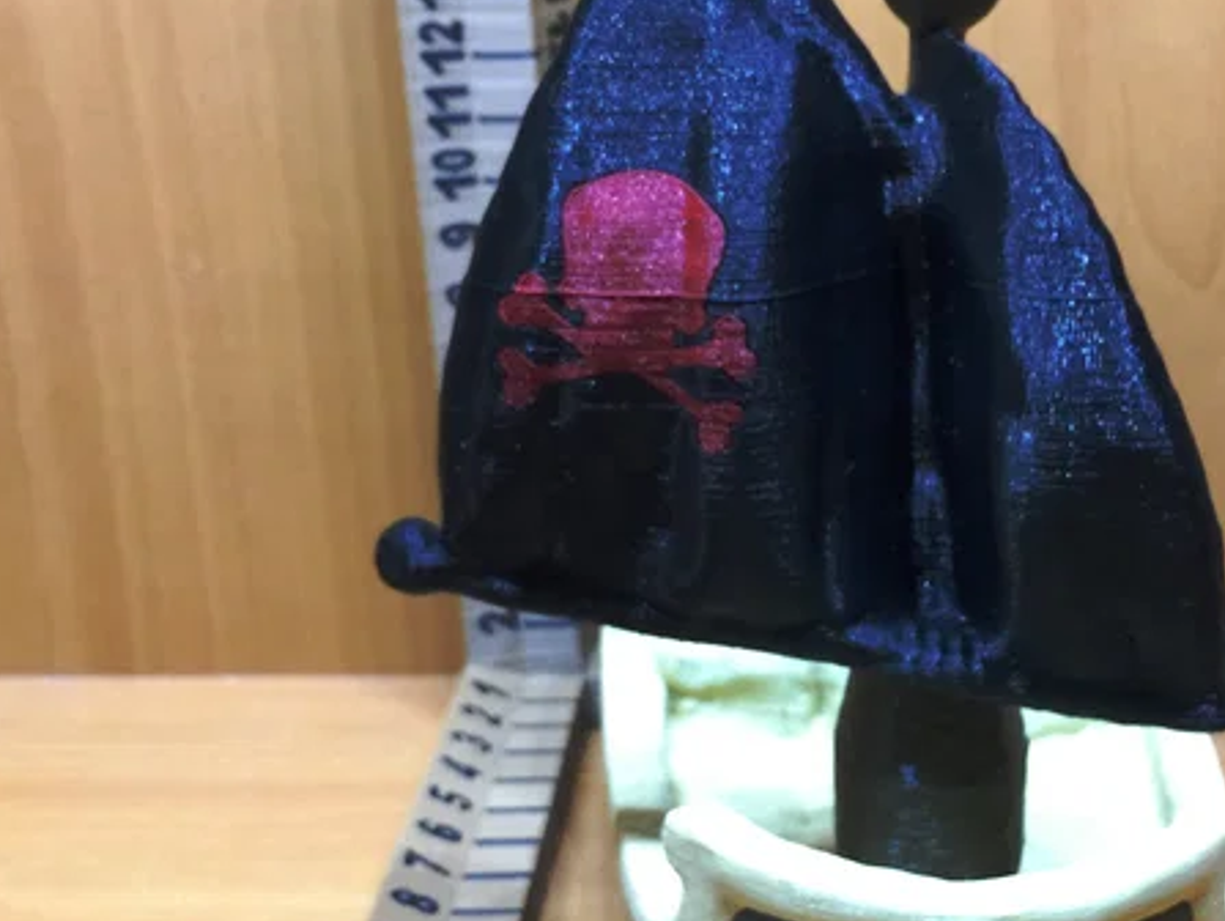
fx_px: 1913
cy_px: 588
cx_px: 900
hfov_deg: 34.8
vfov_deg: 27.0
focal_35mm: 54
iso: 64
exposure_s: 1/4
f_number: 2.2
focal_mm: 4.15
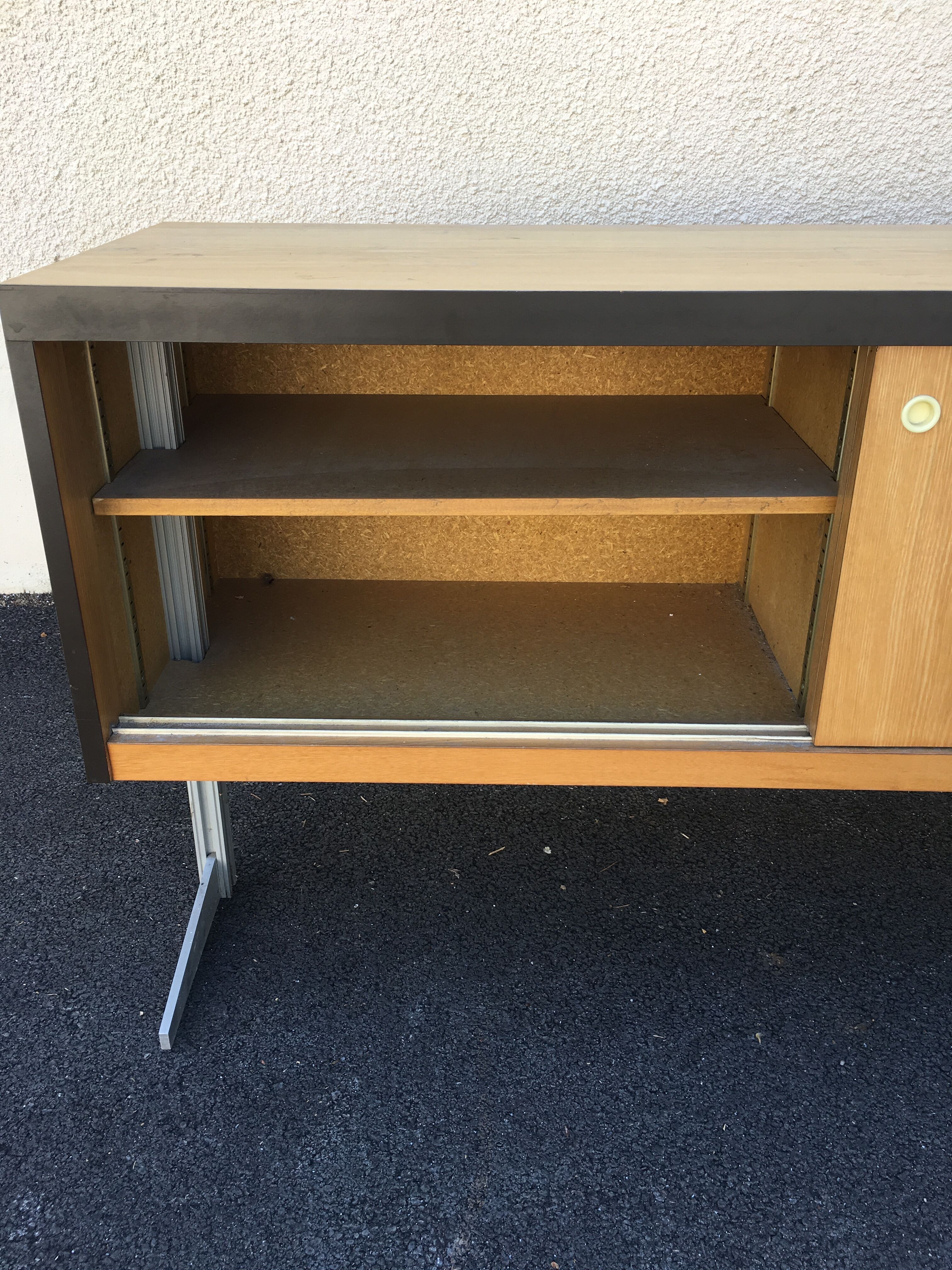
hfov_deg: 48.2
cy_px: 635
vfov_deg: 61.7
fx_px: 1063
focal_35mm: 29
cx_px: 476
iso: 25
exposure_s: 1/179
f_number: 2.2
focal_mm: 4.15
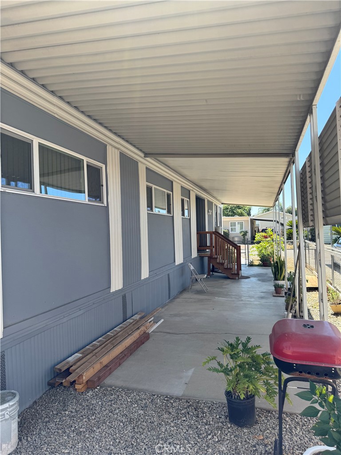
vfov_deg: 71.6
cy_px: 228
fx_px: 315
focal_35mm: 24
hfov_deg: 56.8
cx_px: 170
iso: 80
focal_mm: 6.76
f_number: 1.78
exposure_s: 1/966
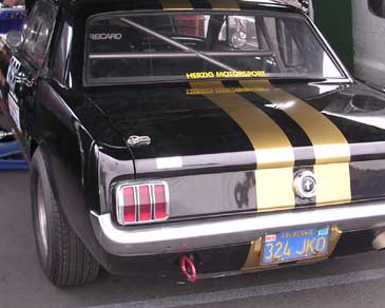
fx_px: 695
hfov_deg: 31.0
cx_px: 191
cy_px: 112
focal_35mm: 61
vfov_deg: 24.9
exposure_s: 1/106
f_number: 2.8
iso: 100
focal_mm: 5.8
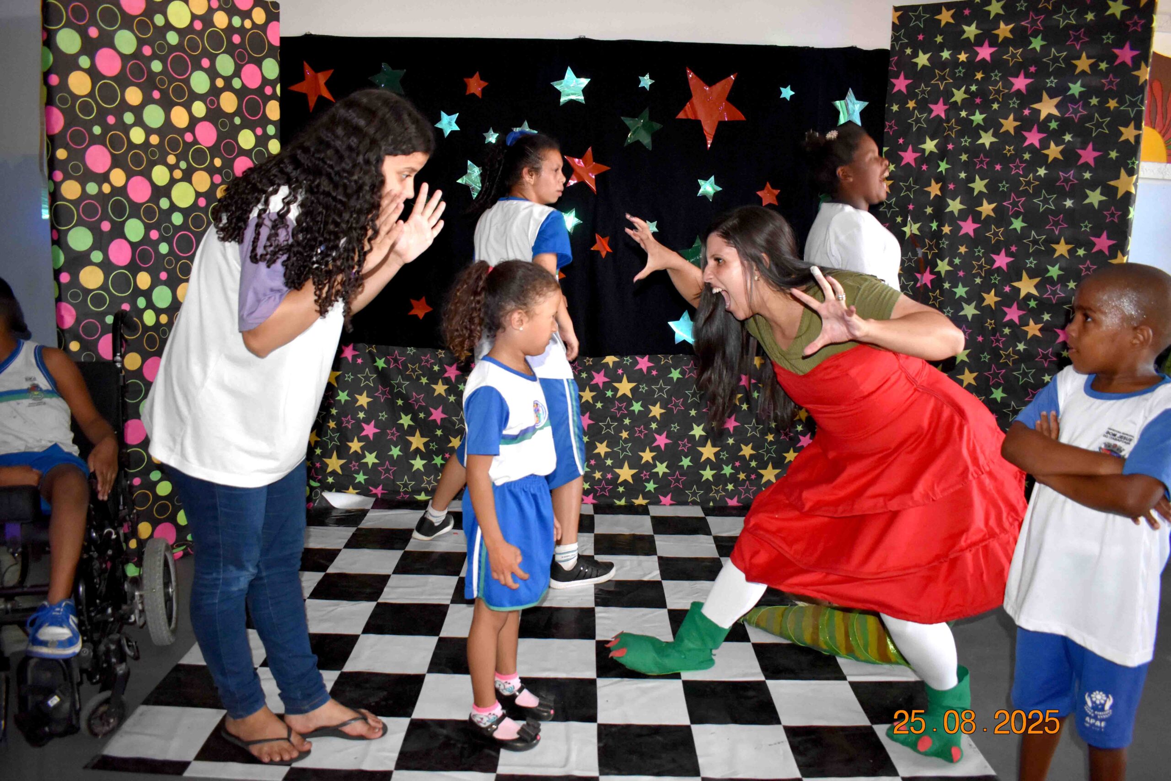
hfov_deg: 67.4
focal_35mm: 27
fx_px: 878
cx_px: 586
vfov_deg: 47.9
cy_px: 390
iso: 2000
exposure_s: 1/60
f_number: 3.5
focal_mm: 18
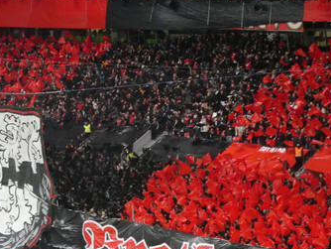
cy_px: 129
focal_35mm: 134
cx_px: 57
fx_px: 1282
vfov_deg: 11.1
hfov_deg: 14.6
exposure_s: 1/80
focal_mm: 12.5
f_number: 4.5
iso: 800
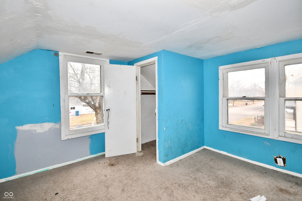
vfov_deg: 77.2
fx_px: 126
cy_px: 100
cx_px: 151
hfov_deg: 100.4
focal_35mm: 15
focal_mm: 10
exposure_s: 1/60
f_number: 5.6
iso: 400
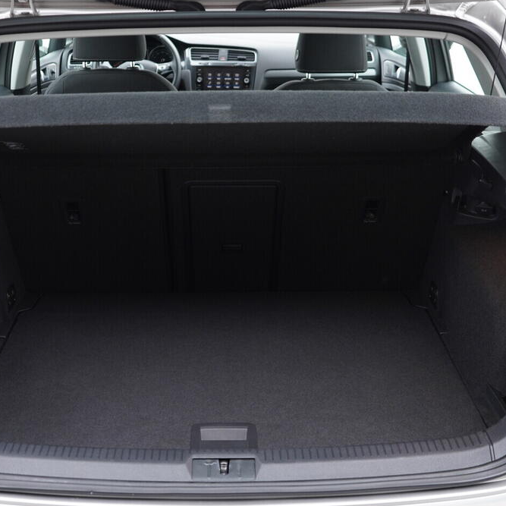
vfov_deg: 36.1
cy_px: 255
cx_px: 219
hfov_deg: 36.0
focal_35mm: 47
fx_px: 777
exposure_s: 1/40
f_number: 2.8
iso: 320
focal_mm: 24
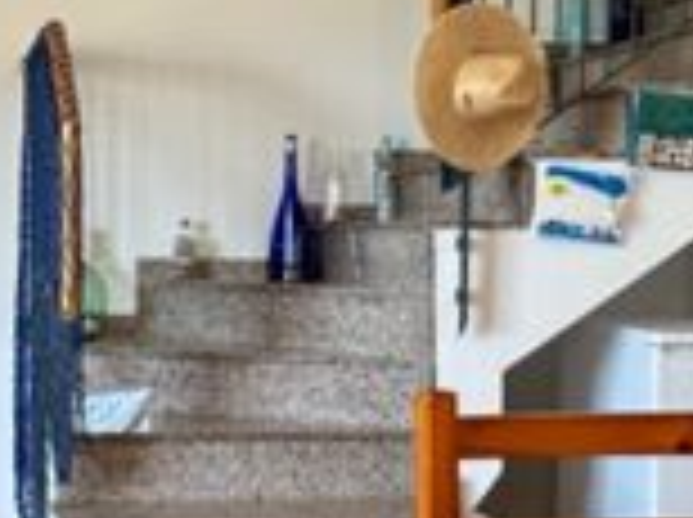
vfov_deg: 22.9
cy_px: 243
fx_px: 1279
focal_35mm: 64
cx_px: 11
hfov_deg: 28.6
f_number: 2.2
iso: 320
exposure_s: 1/97
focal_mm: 2.22
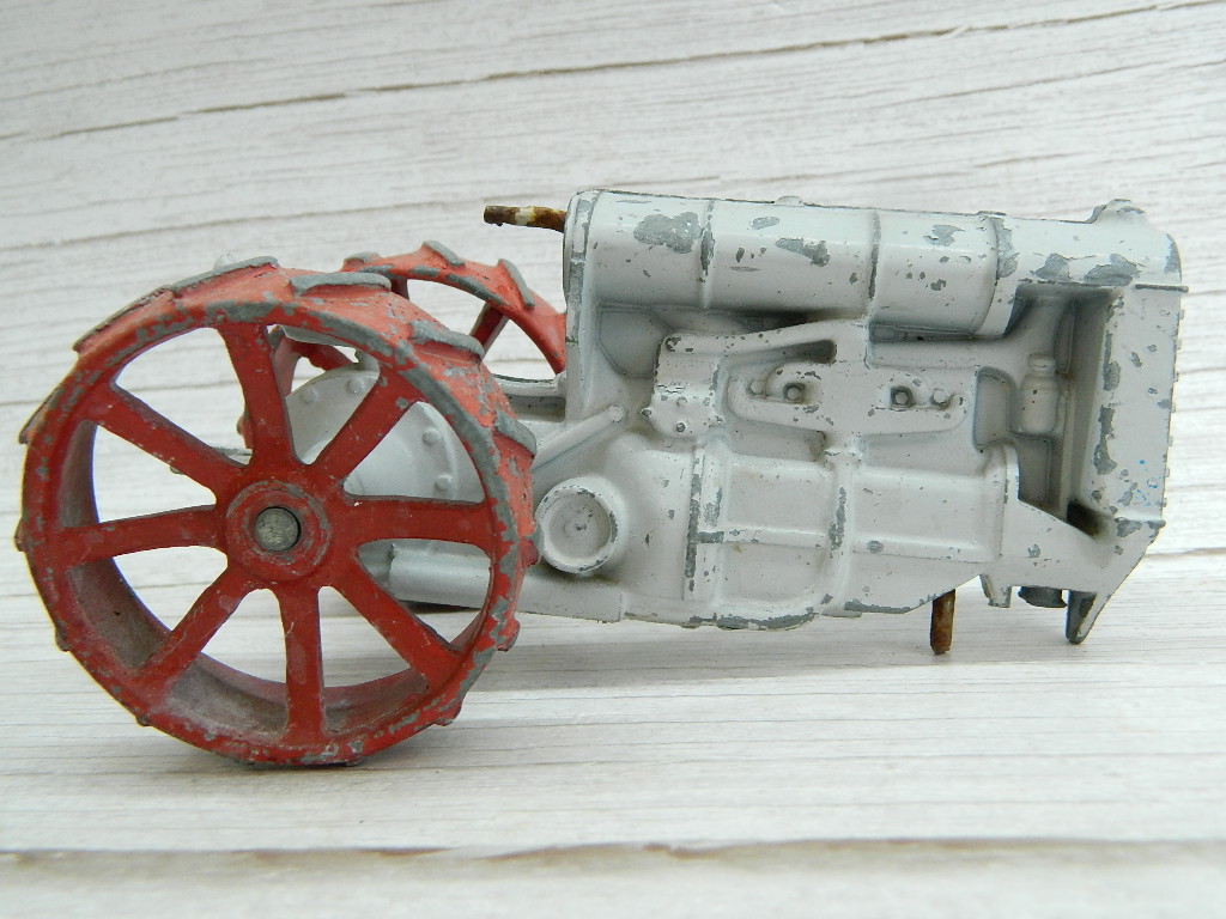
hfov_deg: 45.8
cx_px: 613
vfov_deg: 35.1
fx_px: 1452
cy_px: 460
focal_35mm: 41
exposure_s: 1/50
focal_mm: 7.3
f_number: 3.5
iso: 160
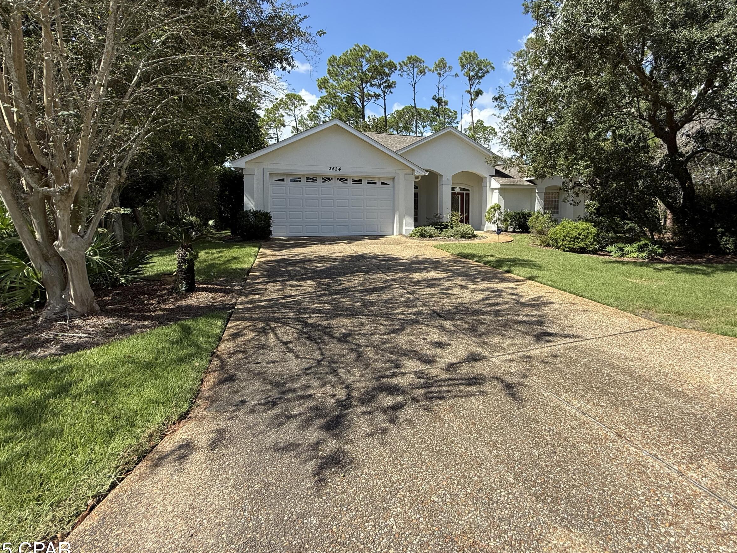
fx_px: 383
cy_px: 227
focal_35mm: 18
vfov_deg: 71.0
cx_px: 426
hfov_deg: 87.1
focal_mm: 2.22
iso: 50
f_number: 2.2
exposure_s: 1/1145
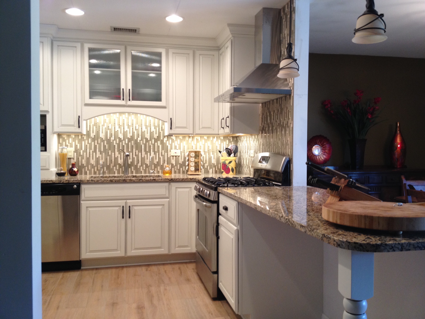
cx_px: 212
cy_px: 160
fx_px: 430
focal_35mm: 35
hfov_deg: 52.6
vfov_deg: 40.7
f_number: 2.4
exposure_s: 1/20
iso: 80
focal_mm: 4.28
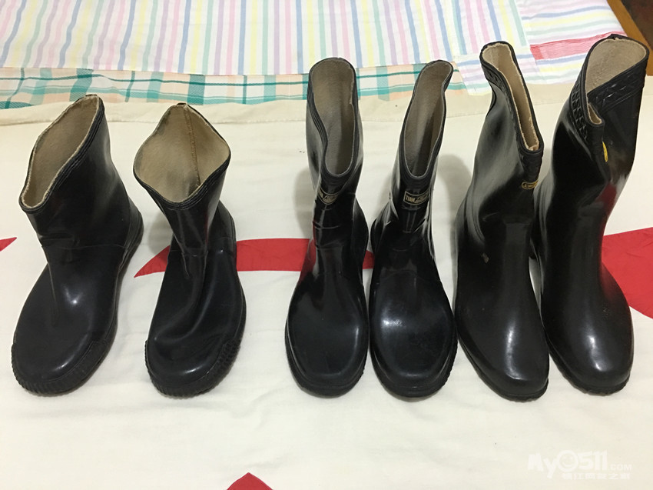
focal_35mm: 29
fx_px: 547
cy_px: 245
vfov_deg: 48.2
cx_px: 326
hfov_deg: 61.7
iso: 125
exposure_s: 1/8
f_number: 2.2
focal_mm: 4.15
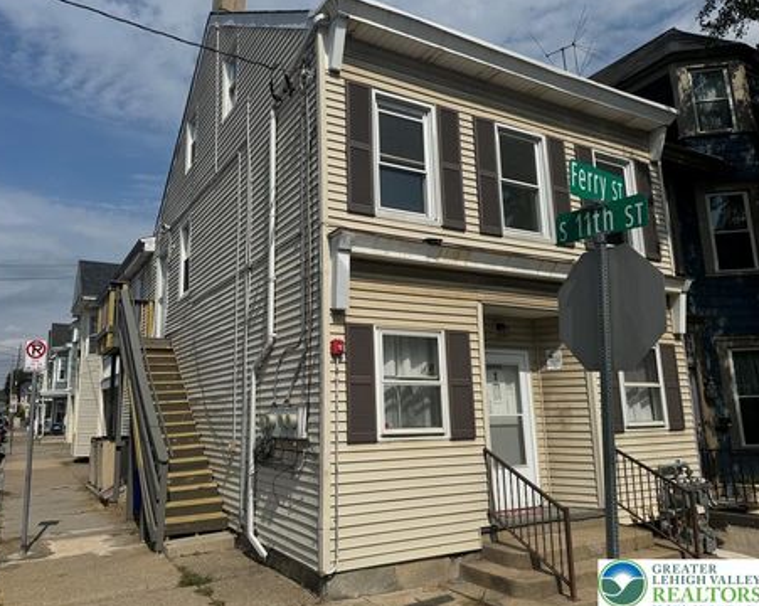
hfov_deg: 65.9
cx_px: 345
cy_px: 299
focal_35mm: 26
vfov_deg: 54.9
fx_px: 584
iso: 80
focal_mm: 6.76
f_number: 1.78
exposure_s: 1/12346
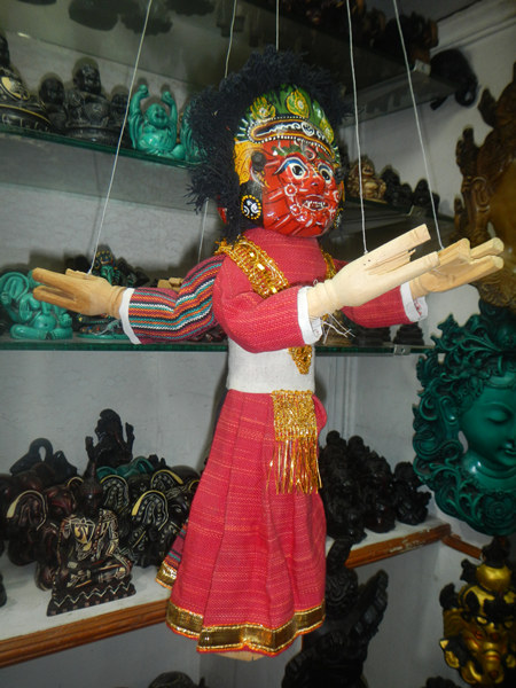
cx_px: 258
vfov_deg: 63.4
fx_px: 557
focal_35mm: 28
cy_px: 344
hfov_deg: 49.7
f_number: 3.9
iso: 200
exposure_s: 1/30
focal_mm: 5
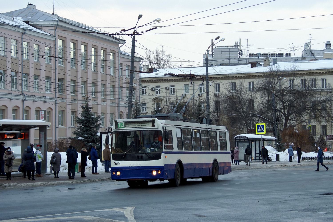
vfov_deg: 15.2
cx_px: 166
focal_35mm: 90
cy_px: 111
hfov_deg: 22.6
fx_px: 832
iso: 400
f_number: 8
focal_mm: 60
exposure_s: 1/125
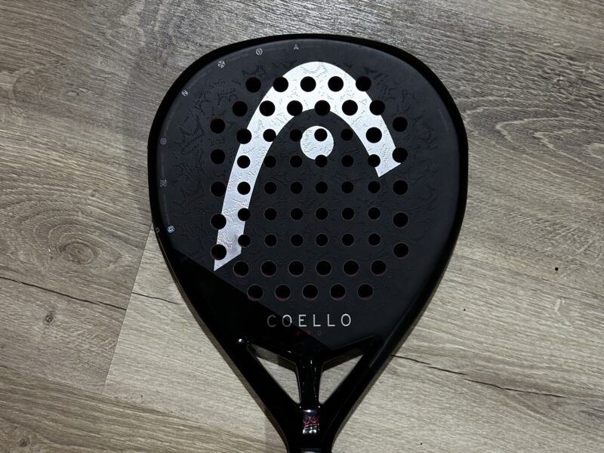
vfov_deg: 30.3
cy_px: 226
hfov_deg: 39.7
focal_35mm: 48
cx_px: 302
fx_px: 838
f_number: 1.78
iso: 250
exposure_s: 1/33
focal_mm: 6.86
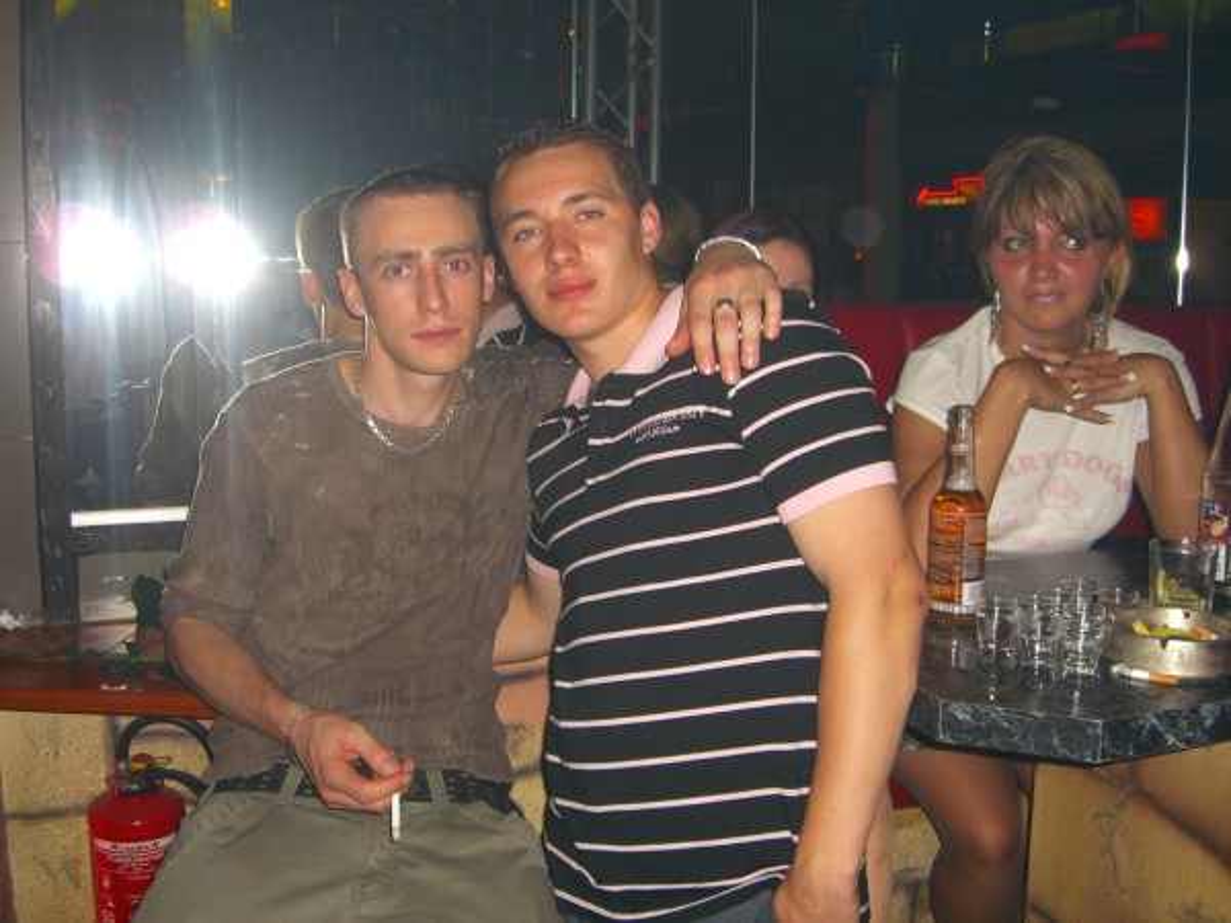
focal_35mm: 38
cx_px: 616
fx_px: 1351
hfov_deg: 49.0
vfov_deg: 37.7
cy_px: 462
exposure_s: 1/60
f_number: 2.8
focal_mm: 7.9
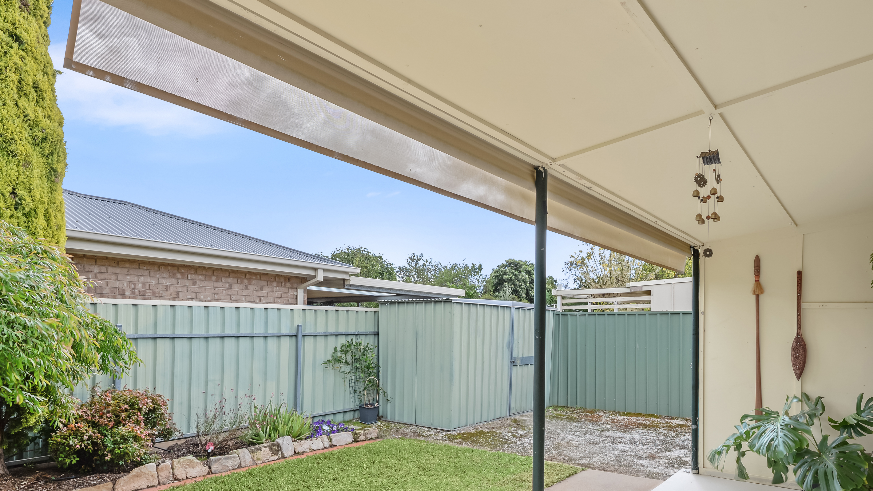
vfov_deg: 49.9
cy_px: 353
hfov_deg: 80.7
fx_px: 509
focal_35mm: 22
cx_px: 501
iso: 100
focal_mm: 16
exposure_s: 1/25
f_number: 8
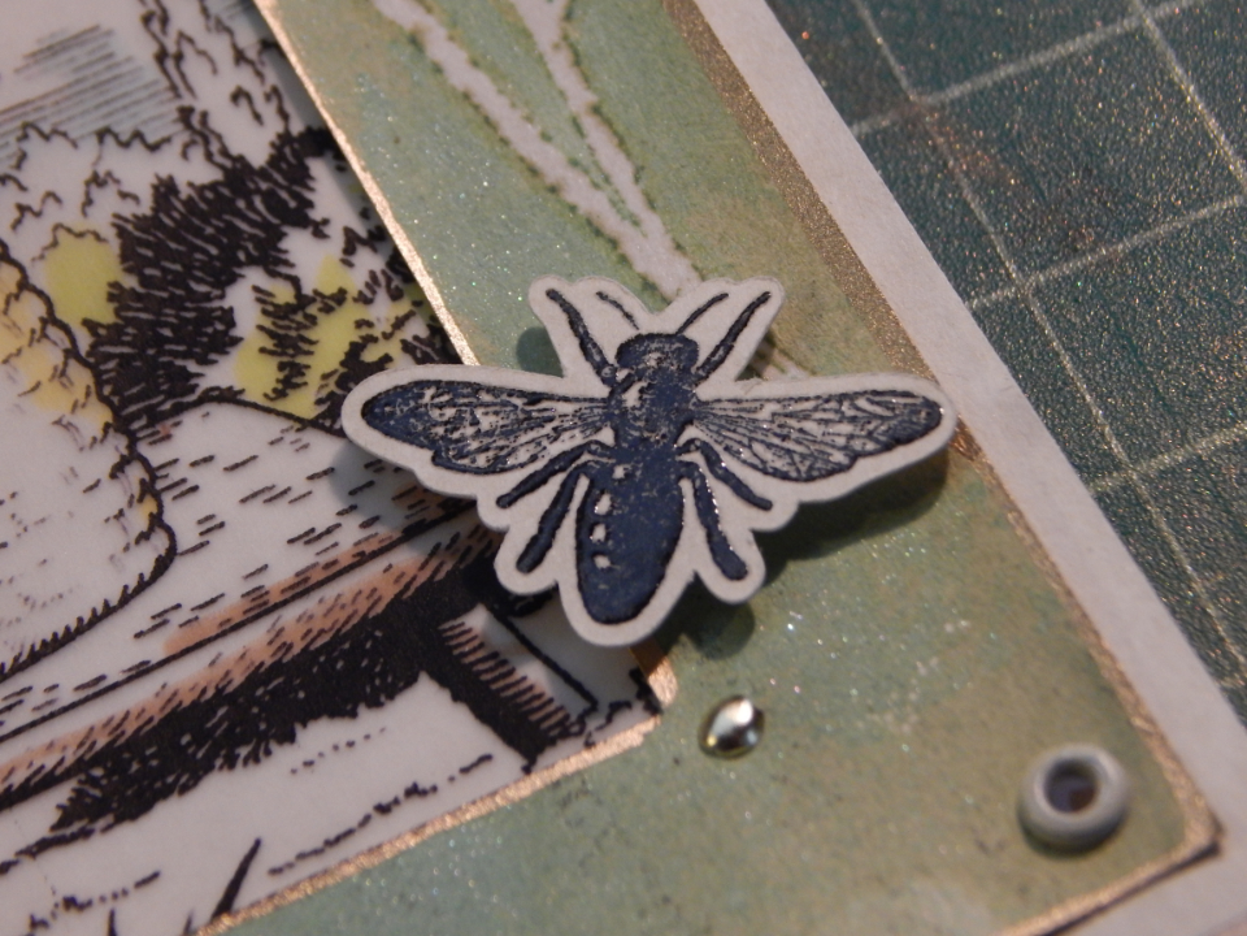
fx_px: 5764
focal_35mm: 160
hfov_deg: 12.3
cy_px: 468
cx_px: 624
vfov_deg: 9.3
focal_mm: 28.7
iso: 400
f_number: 5.1
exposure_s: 1/60
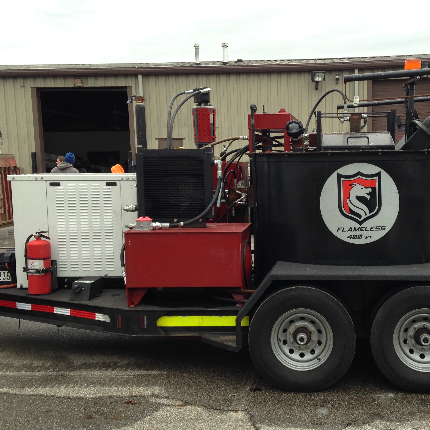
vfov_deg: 38.3
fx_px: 618
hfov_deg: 37.9
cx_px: 288
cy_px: 217
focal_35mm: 44
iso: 50
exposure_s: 1/139
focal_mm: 4.12
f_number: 2.4
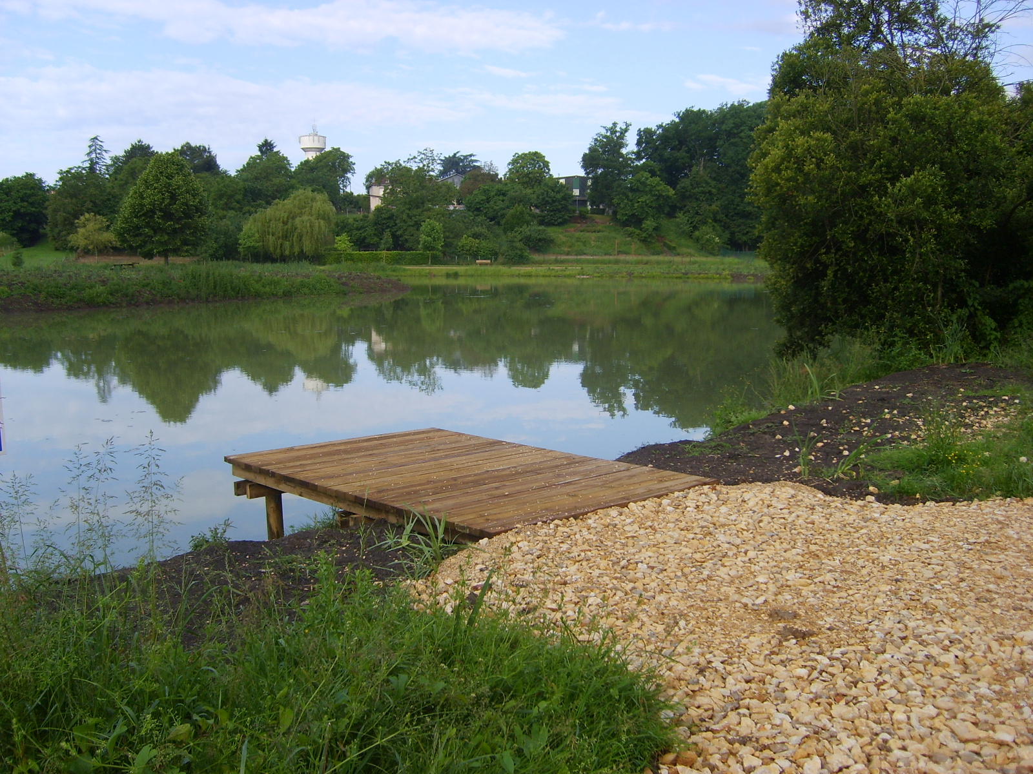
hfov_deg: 52.6
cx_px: 516
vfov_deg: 40.7
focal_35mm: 35
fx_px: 1044
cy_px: 387
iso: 50
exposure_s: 1/500
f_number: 2.8
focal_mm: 5.8
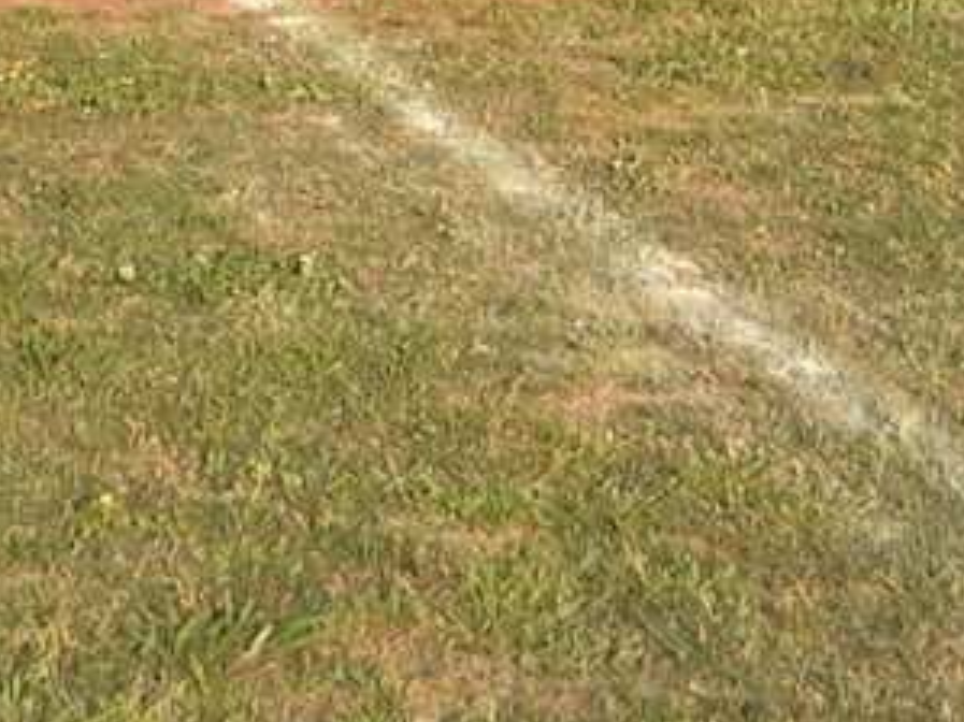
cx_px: -16
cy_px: -329
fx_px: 2143
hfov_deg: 24.1
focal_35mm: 77
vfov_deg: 17.4
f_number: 1.8
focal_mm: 5.4
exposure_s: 1/924
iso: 25
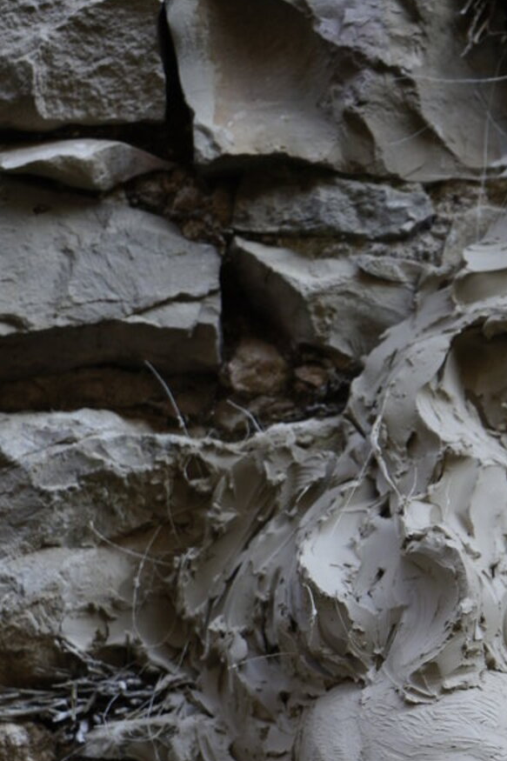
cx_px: 424
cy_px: 725
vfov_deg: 14.1
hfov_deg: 9.5
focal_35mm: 144
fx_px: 3043
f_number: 5.6
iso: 320
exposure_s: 1/80
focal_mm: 70
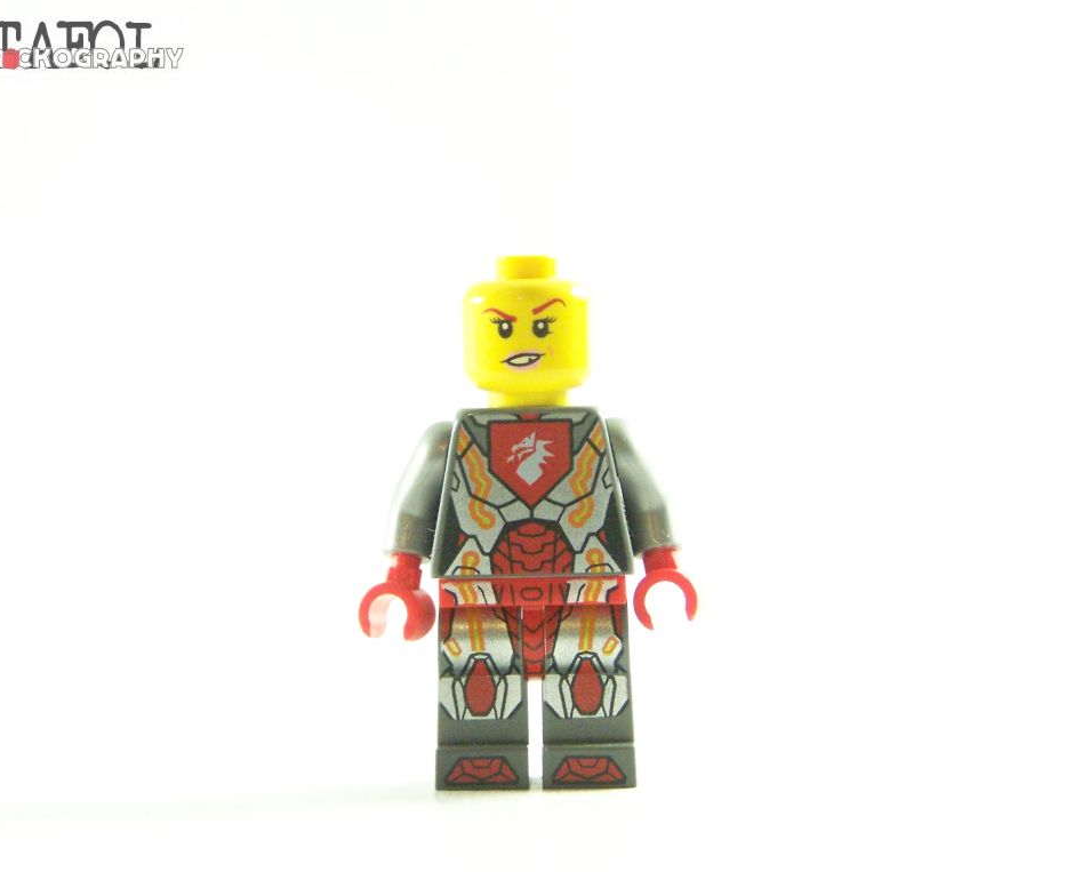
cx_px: 536
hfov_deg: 17.5
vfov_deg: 14.0
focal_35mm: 110
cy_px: 437
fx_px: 3548
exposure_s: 1/45
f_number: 3.2
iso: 400
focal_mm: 17.5
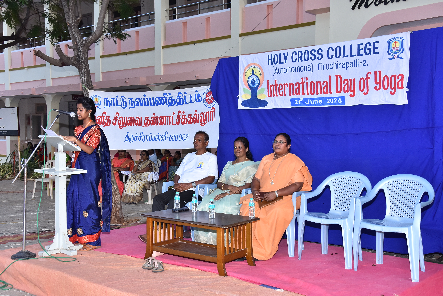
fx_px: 480
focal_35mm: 39
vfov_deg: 34.2
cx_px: 222
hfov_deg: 49.5
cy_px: 148
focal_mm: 26
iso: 320
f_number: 5.6
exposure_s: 1/125
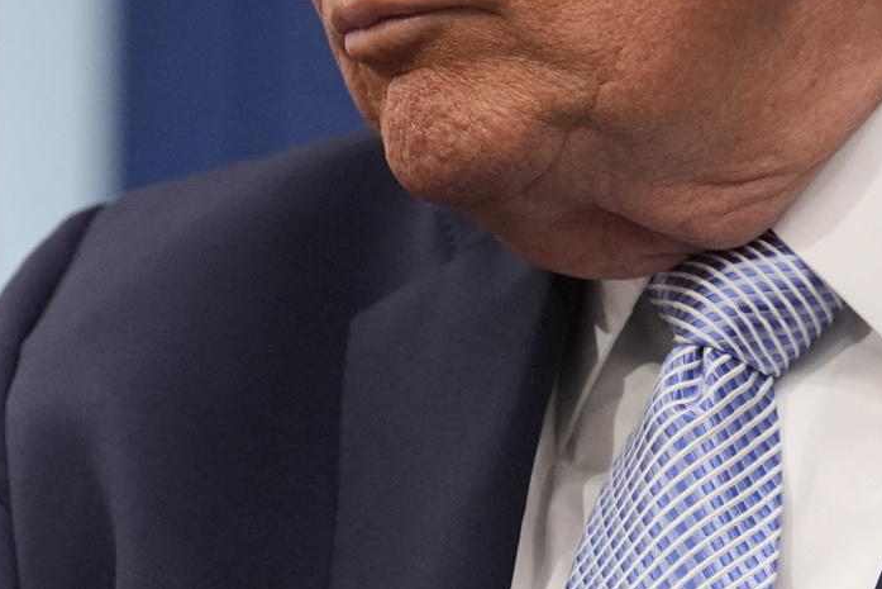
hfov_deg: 4.3
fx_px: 11664
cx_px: 410
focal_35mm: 476
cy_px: 130
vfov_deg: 2.9
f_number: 3.5
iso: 2500
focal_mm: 108
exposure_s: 1/250
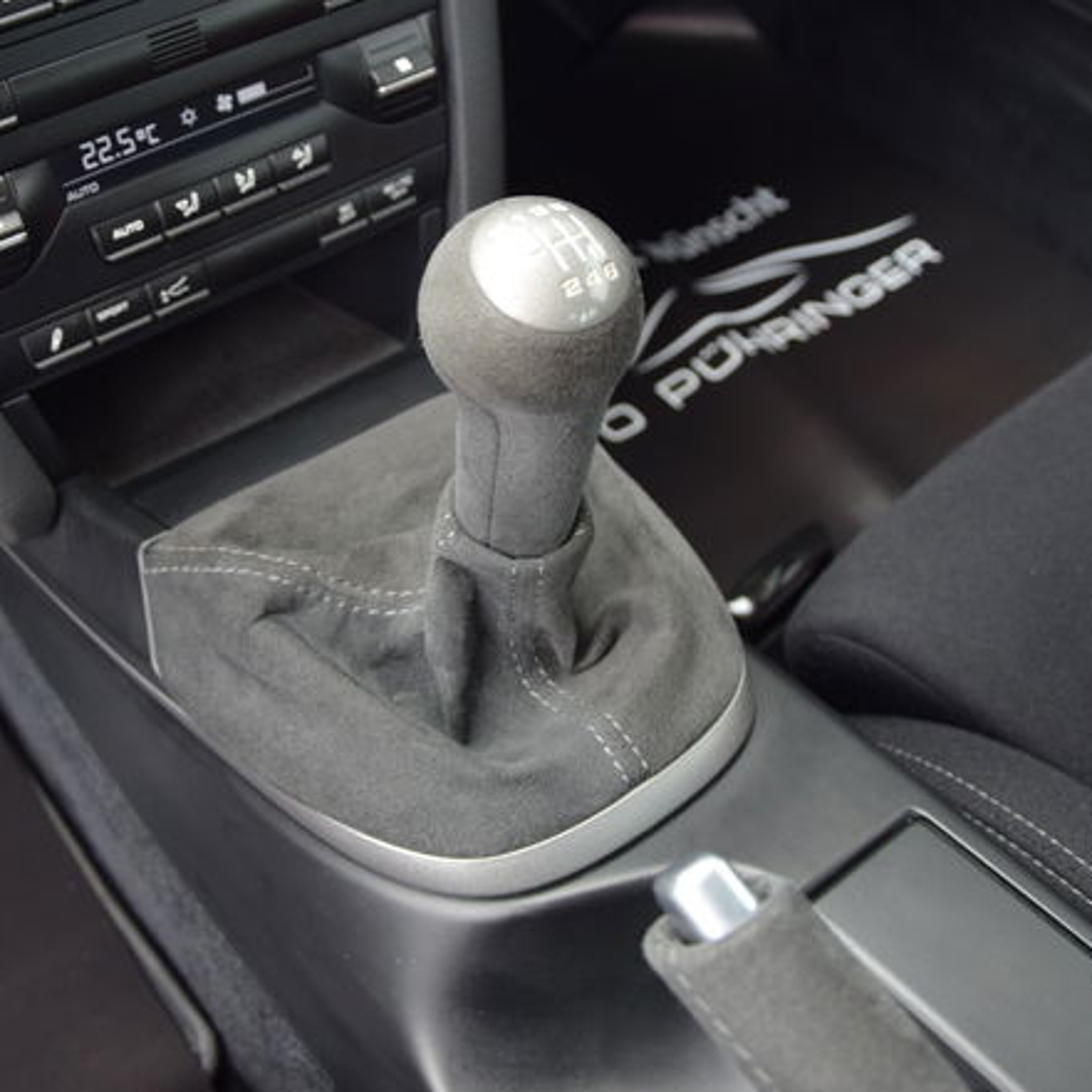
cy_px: 495
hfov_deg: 22.3
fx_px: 2775
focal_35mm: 78
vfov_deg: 22.3
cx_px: 495
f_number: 4.5
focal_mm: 35
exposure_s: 1/60
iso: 450
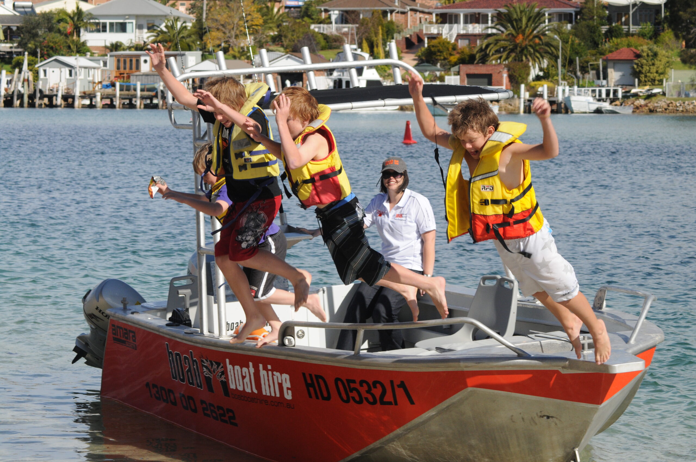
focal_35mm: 105
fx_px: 2027
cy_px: 231
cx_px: 348
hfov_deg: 19.5
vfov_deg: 13.0
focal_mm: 70
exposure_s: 1/320
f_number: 10
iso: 500
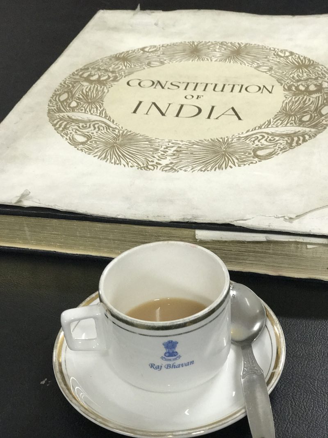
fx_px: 720
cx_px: 164
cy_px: 219
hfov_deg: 25.7
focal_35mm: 57
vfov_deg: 33.8
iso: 200
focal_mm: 6.6
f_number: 2.8
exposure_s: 1/50
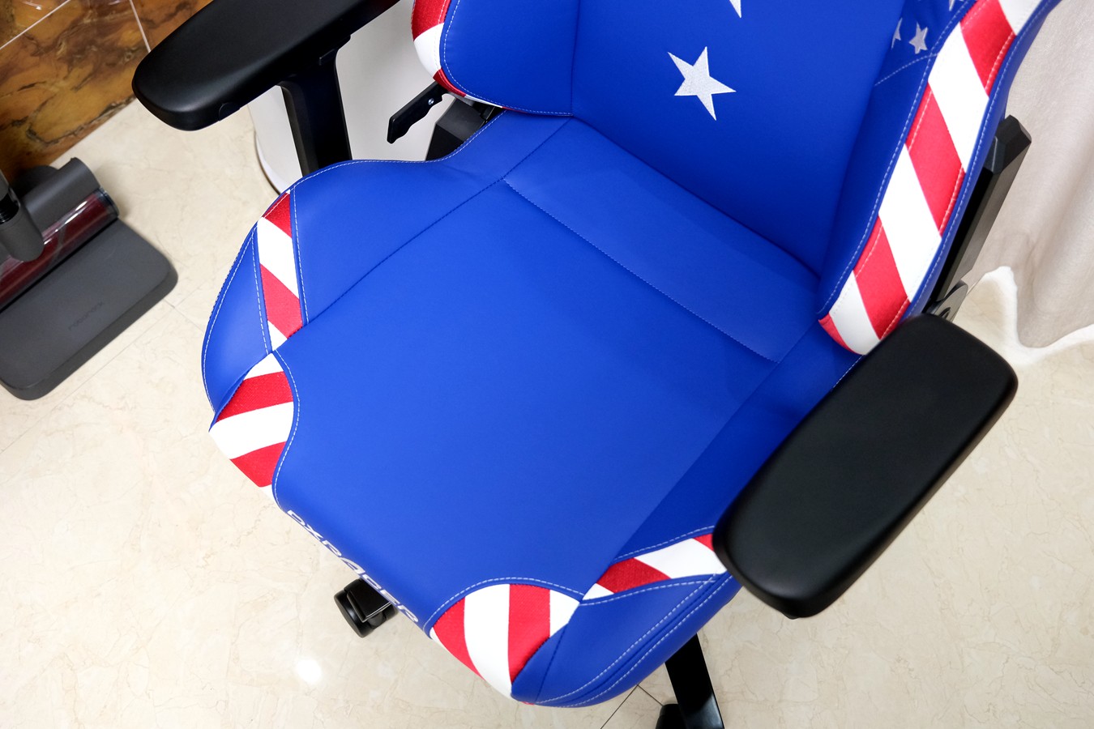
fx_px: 1337
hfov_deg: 44.5
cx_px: 547
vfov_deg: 30.5
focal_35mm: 44
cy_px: 364
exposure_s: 1/42
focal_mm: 29.2
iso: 2500
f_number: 4
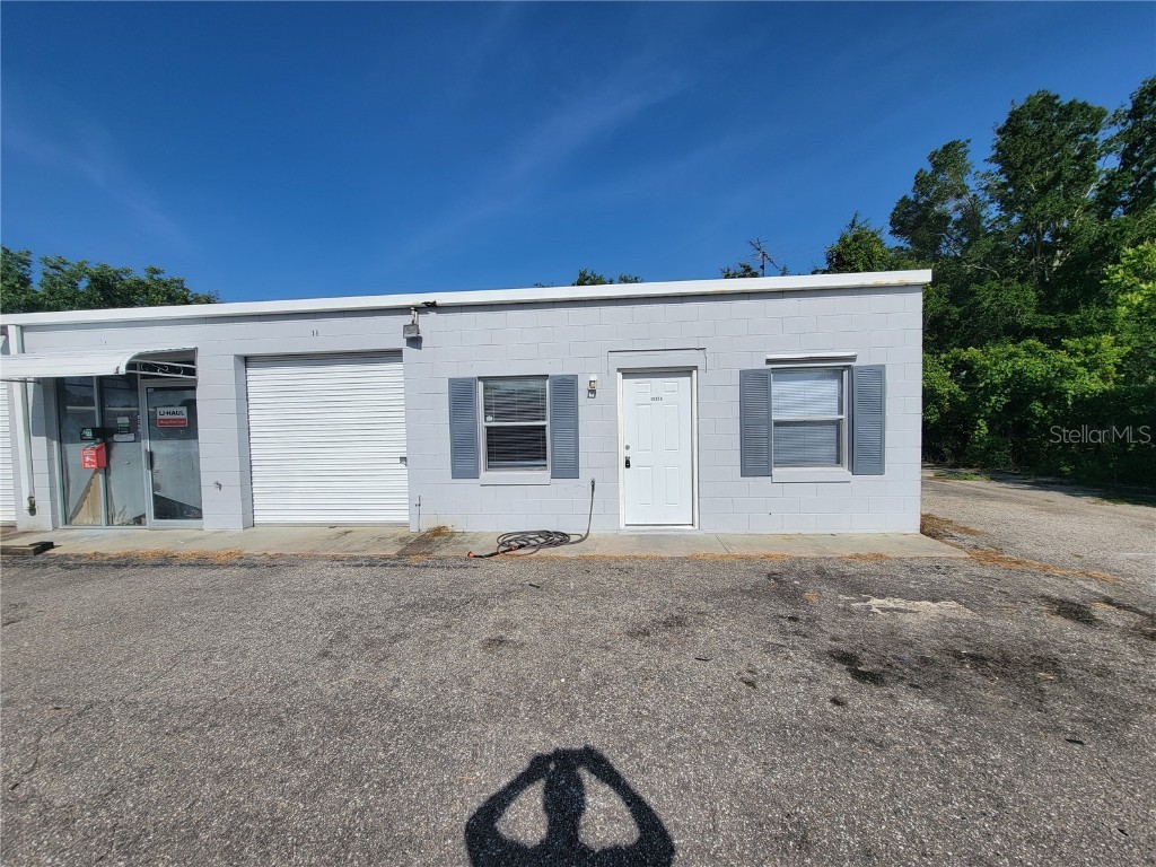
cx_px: 578
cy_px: 434
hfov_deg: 106.2
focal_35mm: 13
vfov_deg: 89.9
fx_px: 434
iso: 50
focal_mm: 2.2
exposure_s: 1/3446
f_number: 2.2
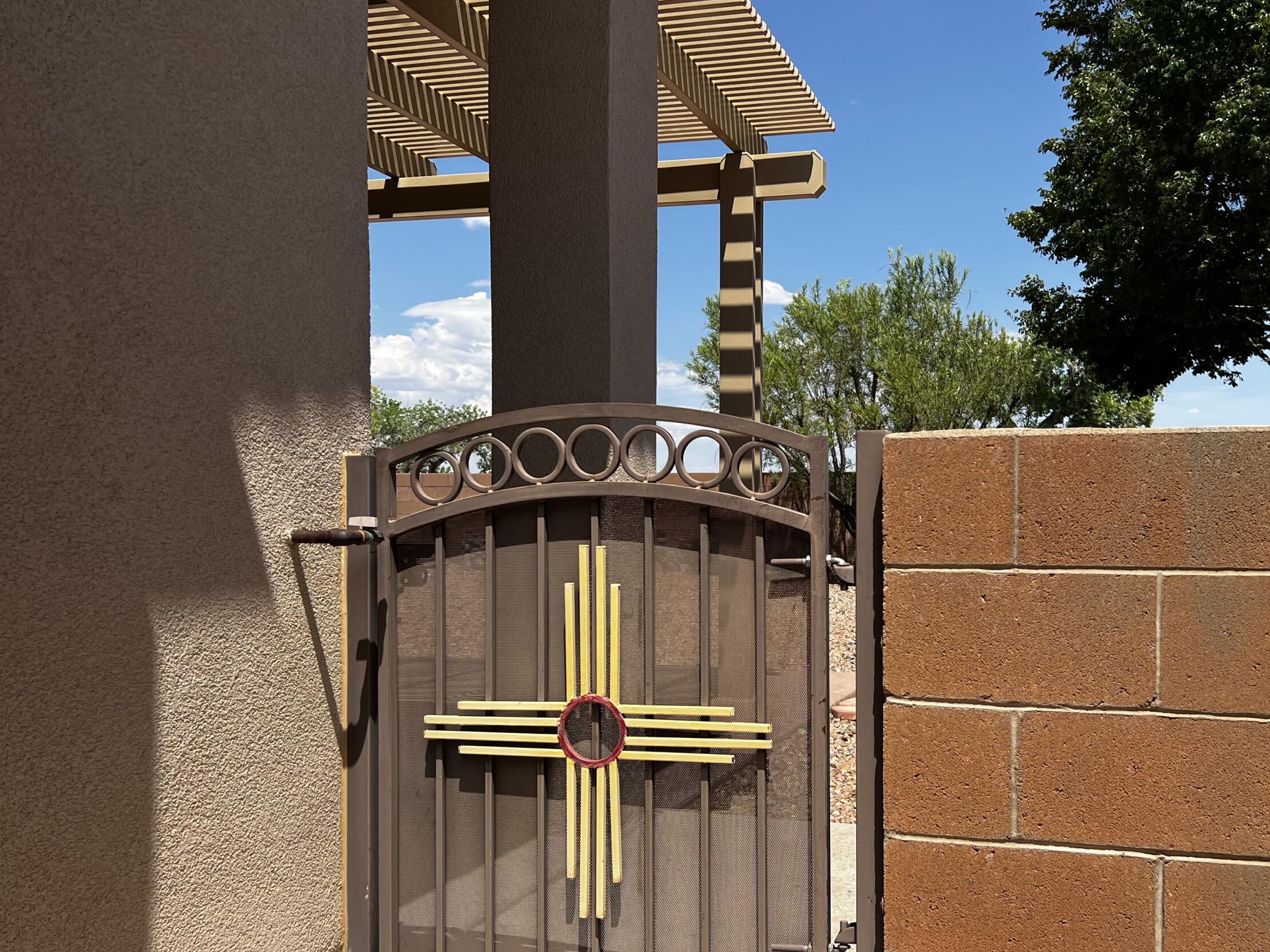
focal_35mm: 35
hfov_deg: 52.3
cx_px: 756
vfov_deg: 40.6
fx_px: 1284
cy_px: 541
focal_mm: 5.7
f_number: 1.5
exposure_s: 1/4115
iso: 50
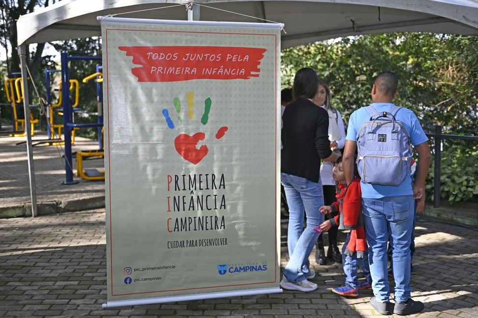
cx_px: 236
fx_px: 544
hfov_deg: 47.4
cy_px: 158
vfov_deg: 32.6
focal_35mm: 41
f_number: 2.8
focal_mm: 40
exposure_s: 1/400
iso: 125
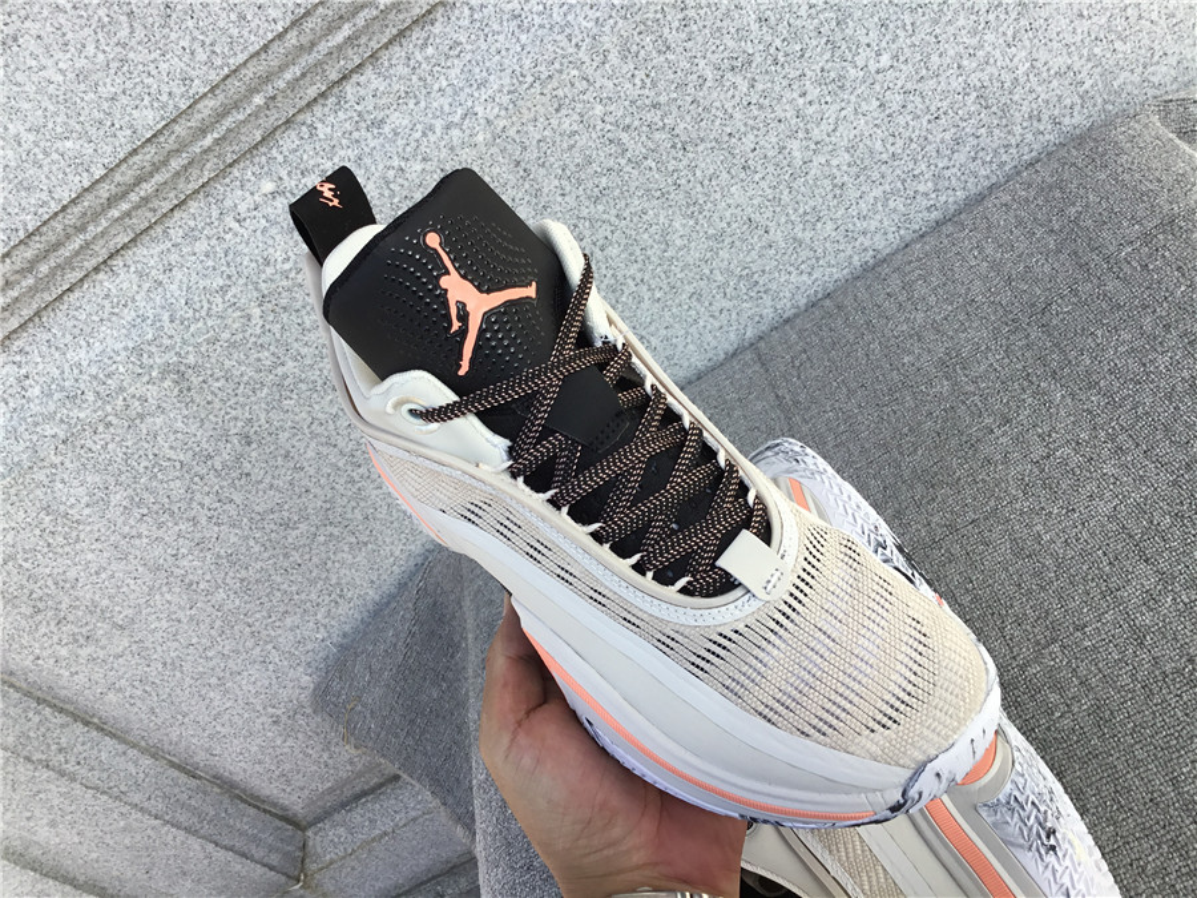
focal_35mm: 31
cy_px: 449
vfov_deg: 45.4
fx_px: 1072
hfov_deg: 58.4
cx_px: 598
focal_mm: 3.3
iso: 25
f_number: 2.4
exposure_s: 1/436
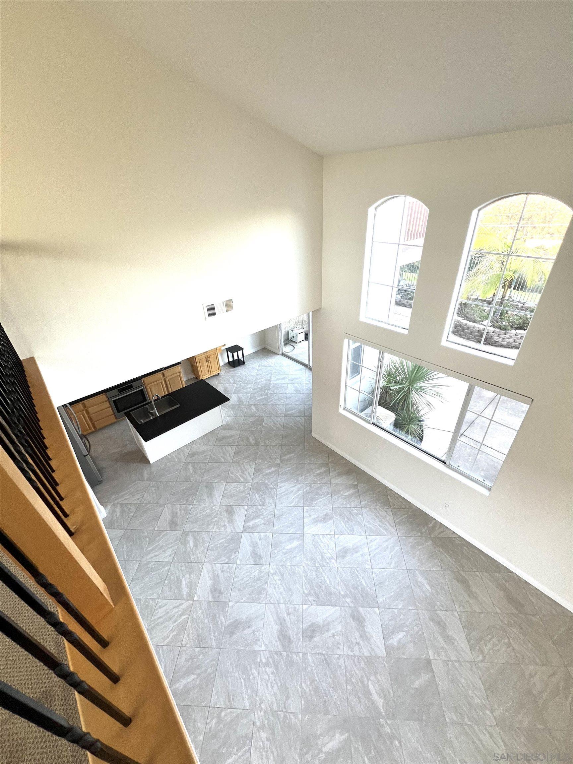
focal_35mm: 13
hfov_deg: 89.9
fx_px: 287
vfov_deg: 106.2
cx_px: 286
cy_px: 382
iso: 80
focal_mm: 1.57
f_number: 1.8
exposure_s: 1/99
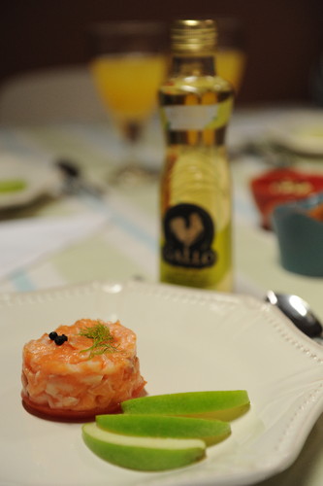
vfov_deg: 28.9
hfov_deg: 19.4
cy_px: 243
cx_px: 162
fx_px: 943
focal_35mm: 70
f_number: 4
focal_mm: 70
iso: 1250
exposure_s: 1/50
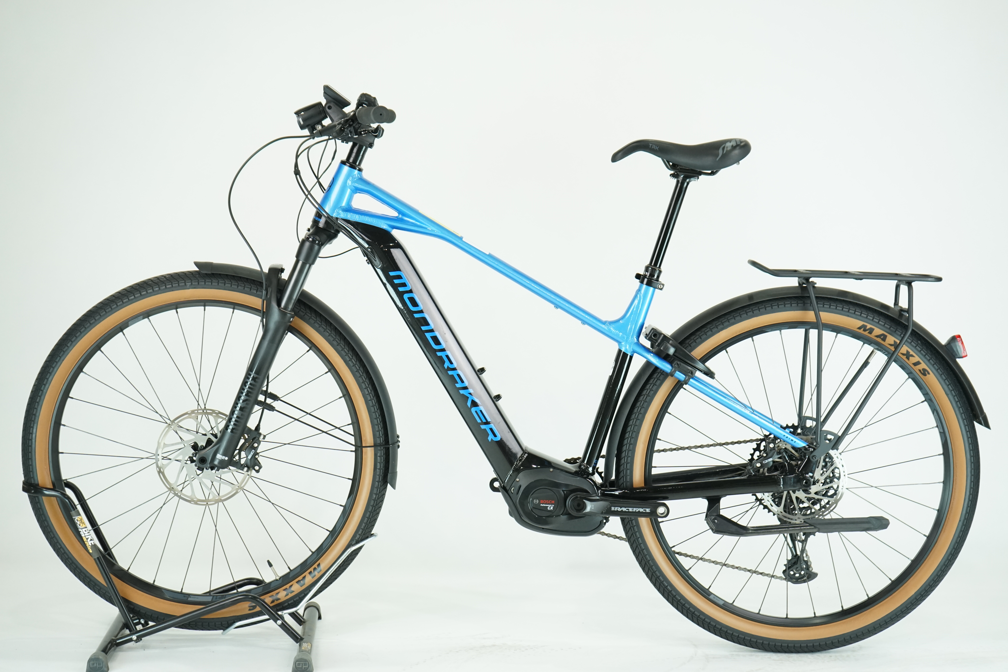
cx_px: 504
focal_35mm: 58
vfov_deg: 23.4
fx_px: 1624
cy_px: 336
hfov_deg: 34.5
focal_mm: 58
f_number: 5.6
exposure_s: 1/200
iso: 1600
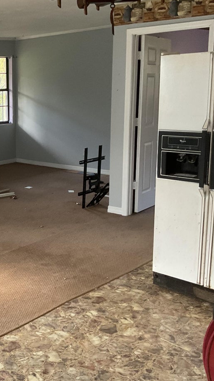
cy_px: 175
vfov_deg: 43.7
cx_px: -45
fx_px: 474
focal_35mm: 47
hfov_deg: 23.2
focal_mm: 3
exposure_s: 1/60
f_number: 1.8
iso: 125
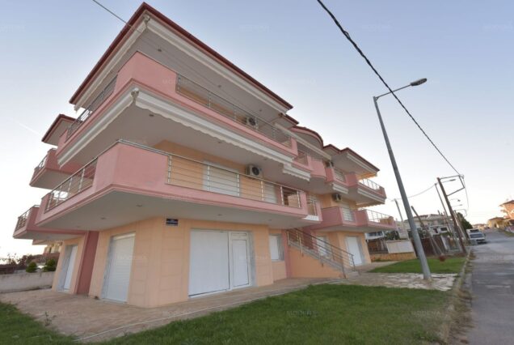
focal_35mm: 14
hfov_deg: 104.2
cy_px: 172
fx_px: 200
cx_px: 257
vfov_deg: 81.4
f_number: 5.6
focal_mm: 14
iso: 640
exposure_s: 1/250
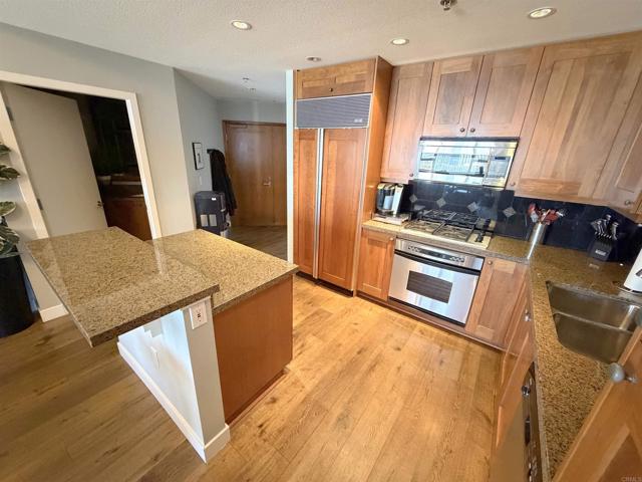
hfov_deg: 102.1
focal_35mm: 14
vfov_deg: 85.7
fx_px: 260
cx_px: 321
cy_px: 241
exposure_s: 1/40
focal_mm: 2.22
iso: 1000
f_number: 2.2
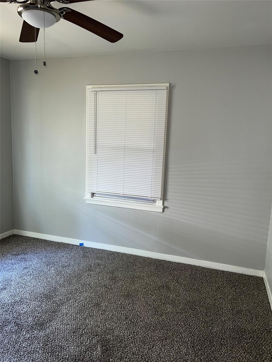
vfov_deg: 67.3
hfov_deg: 53.1
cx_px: 136
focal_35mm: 26
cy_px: 181
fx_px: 272
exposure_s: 1/20
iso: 64
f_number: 1.5
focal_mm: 5.7
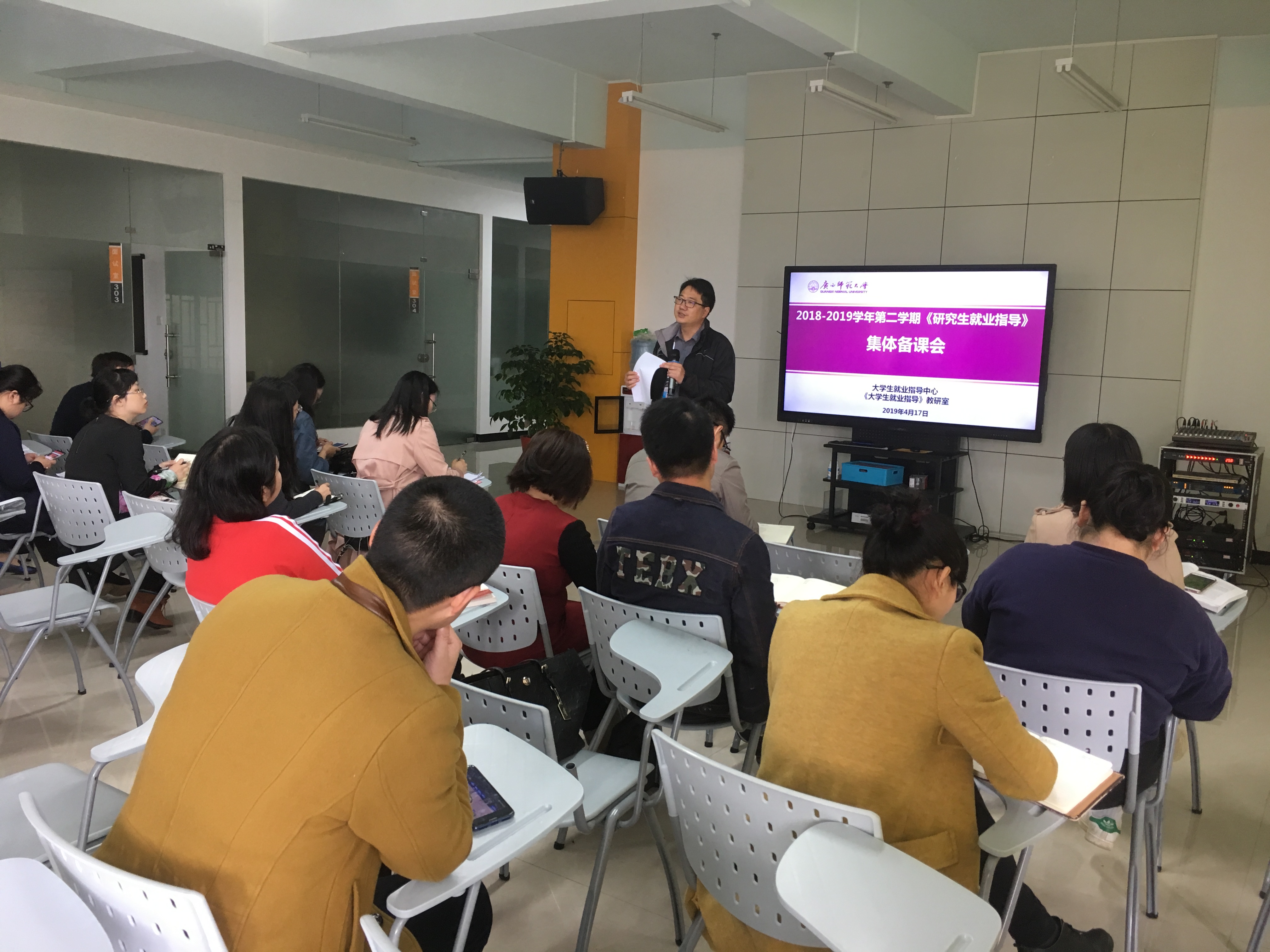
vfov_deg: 48.2
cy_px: 476
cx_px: 635
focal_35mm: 29
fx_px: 1064
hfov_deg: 61.7
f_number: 2.2
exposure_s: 1/33
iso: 100
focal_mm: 4.15
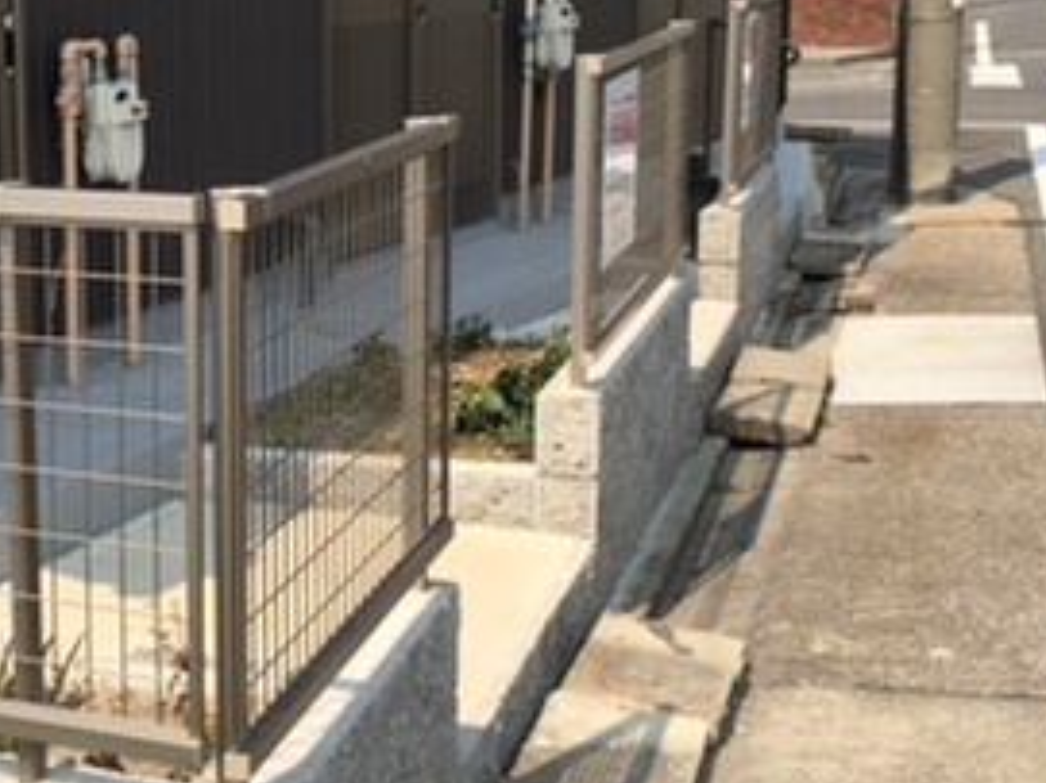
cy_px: 392
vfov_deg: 19.6
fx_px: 2265
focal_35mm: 75
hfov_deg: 25.4
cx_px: 166
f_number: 2.2
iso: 25
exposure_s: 1/1570
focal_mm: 4.15
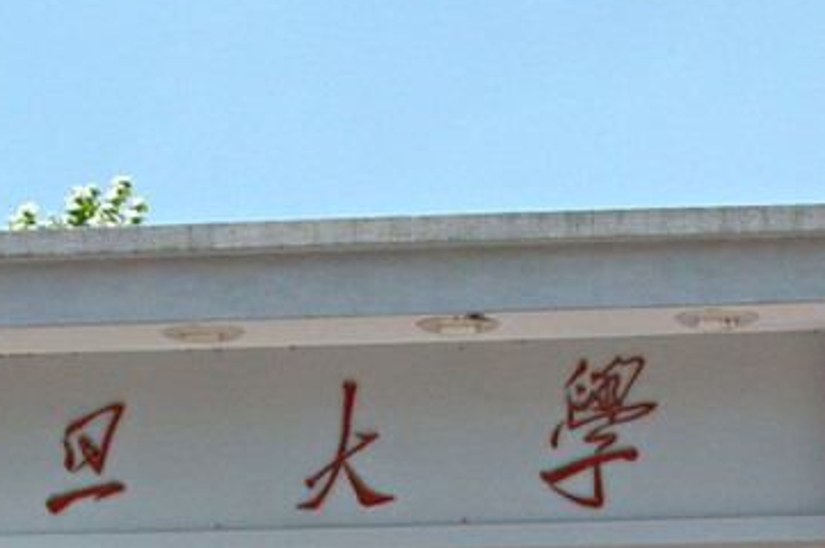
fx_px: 2854
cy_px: 734
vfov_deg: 10.7
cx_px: 430
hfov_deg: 16.4
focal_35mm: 125
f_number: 6.3
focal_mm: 25
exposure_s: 1/1250
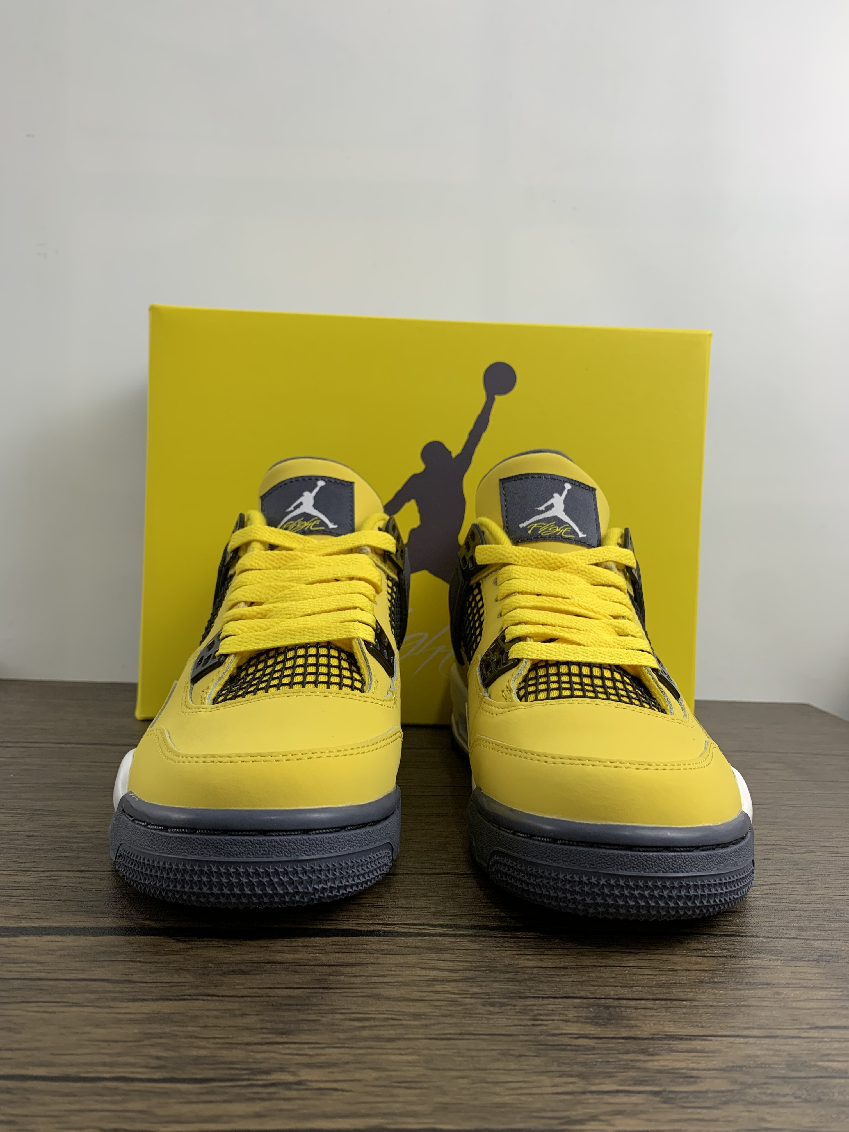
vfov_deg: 67.3
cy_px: 566
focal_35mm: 26
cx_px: 424
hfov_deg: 53.1
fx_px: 850
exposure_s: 1/121
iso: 50
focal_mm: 4.25
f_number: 1.8
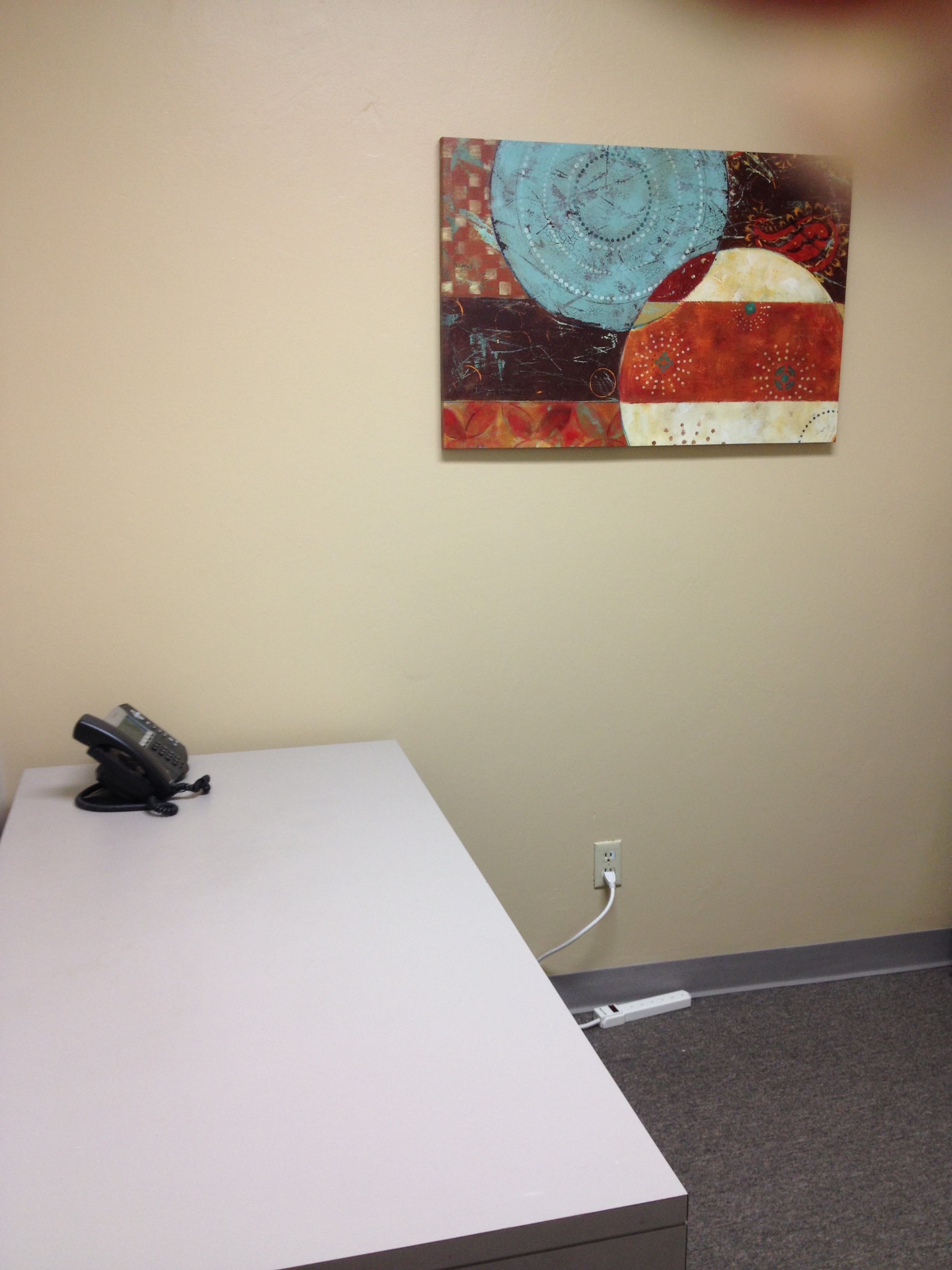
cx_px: 476
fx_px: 1283
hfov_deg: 40.7
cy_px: 635
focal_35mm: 35
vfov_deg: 52.6
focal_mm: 4.28
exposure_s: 1/20
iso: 64
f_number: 2.4
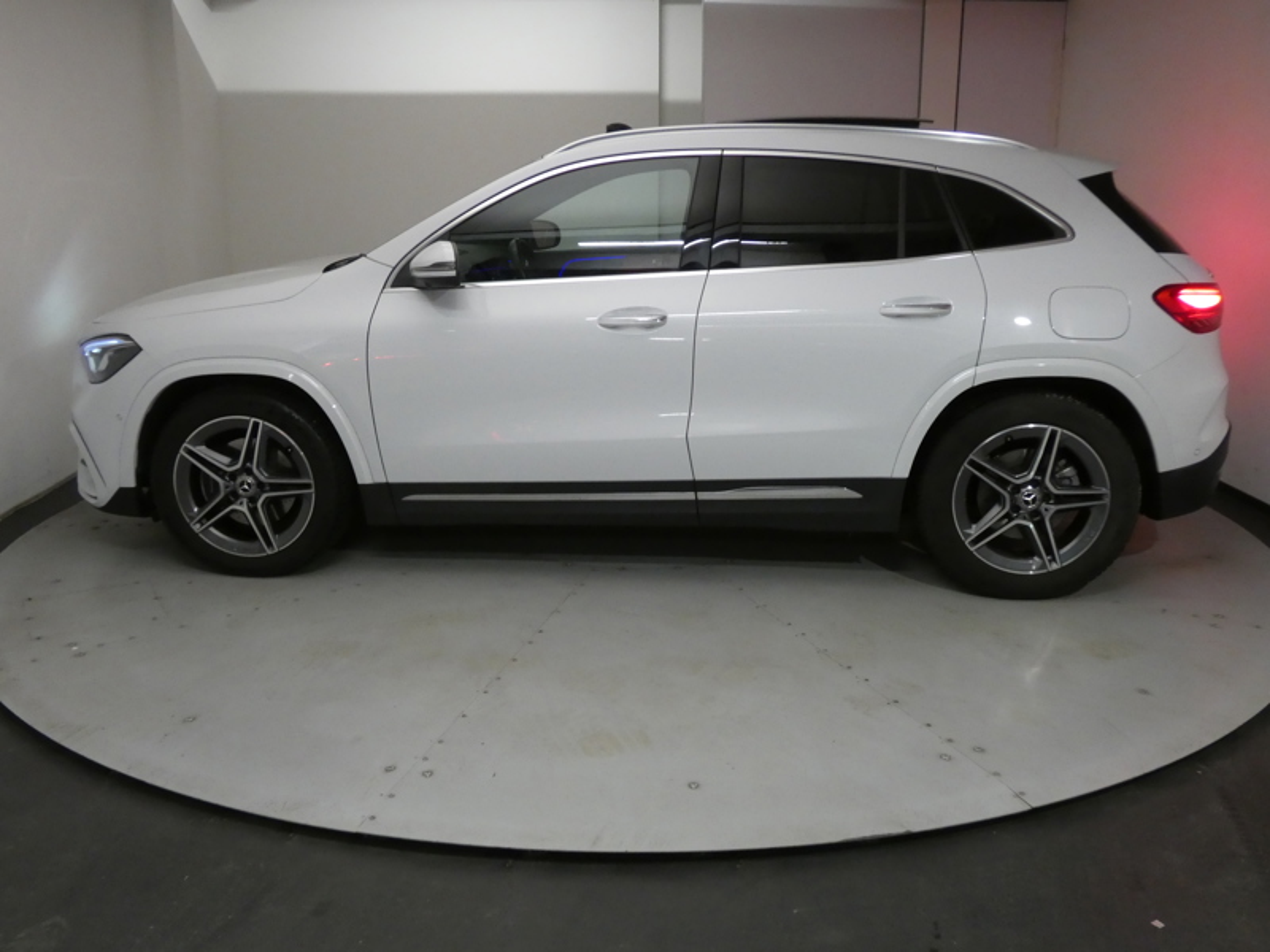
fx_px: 1137
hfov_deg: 58.4
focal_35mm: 31
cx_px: 635
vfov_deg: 45.4
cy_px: 476
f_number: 3.3
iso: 640
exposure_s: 1/80
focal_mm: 5.5
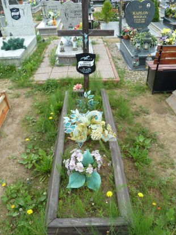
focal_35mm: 29
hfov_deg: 48.2
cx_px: 84
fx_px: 197
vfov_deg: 61.7
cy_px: 114
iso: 80
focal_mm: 4.1
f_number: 4
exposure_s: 1/100
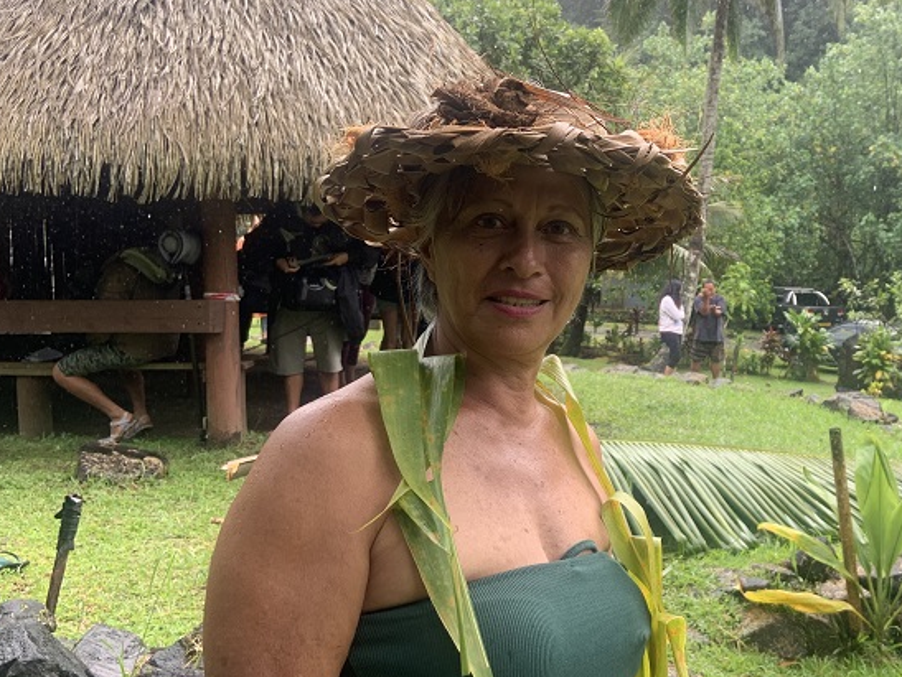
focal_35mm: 38
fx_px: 991
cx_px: 638
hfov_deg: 47.7
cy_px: 320
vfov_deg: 37.8
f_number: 1.8
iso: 25
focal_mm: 4.25
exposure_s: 1/231
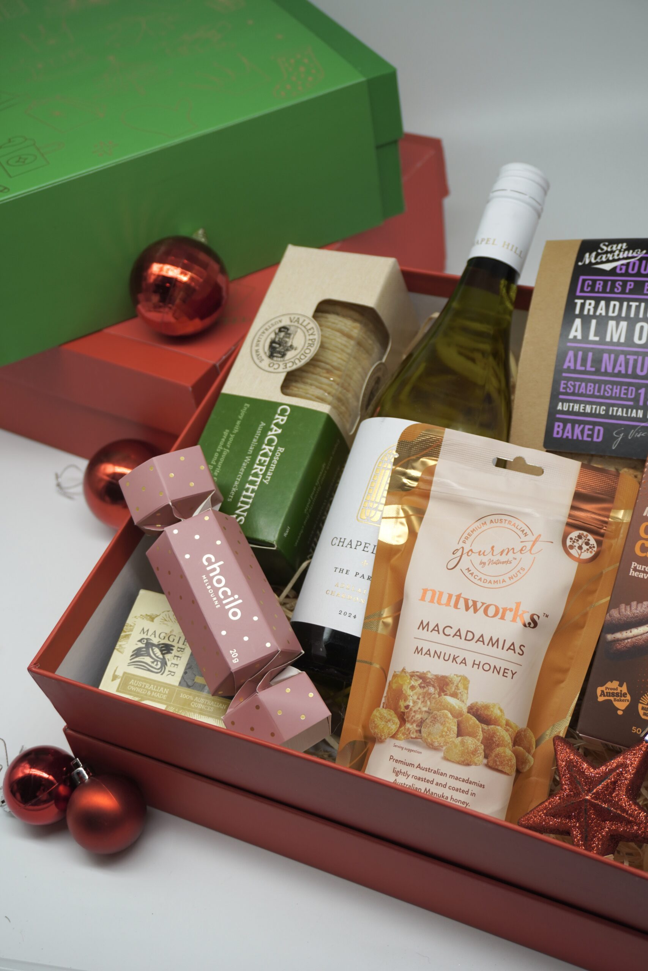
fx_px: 1215
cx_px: 324
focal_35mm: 45
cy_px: 486
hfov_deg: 29.9
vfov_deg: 43.6
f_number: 5
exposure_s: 1/160
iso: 125
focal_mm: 30
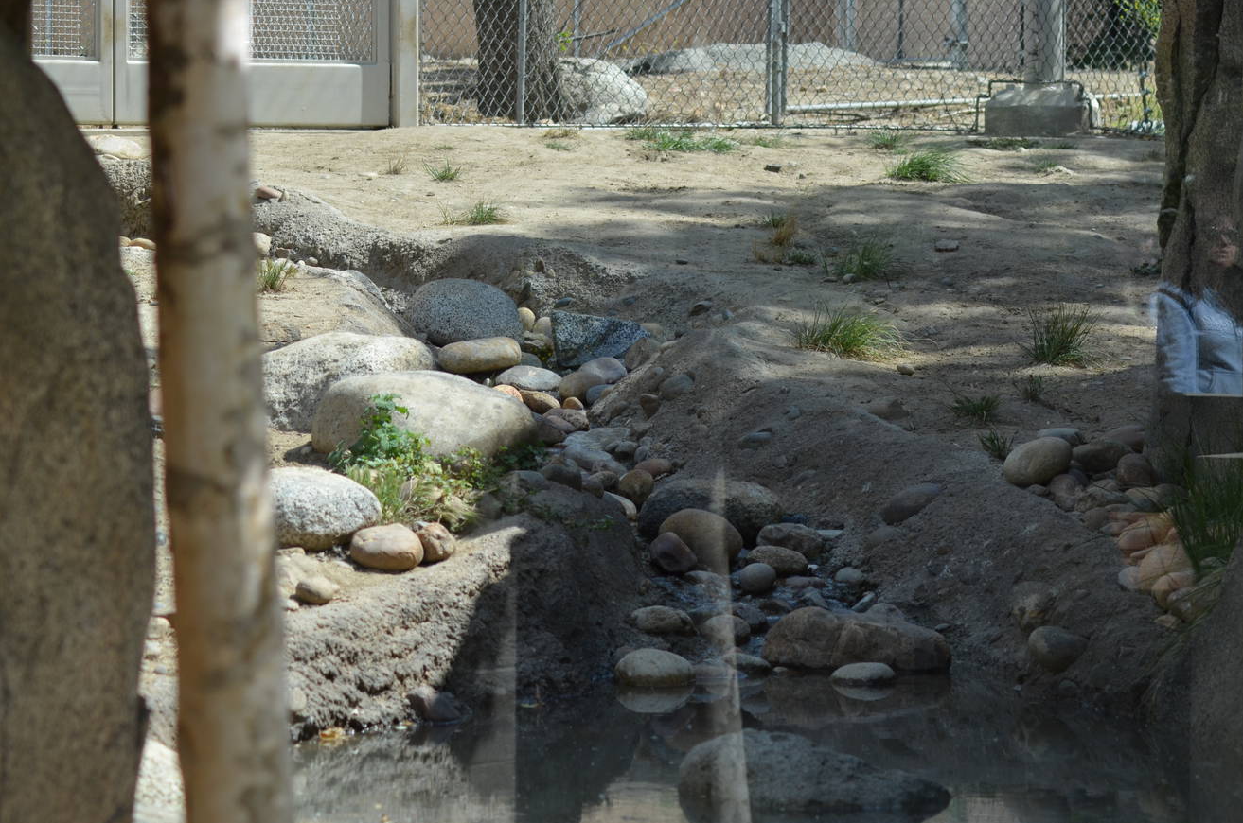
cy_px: 332
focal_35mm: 128
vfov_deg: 10.7
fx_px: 4411
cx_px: 681
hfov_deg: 16.0
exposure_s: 1/500
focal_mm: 70
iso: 200
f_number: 5.6
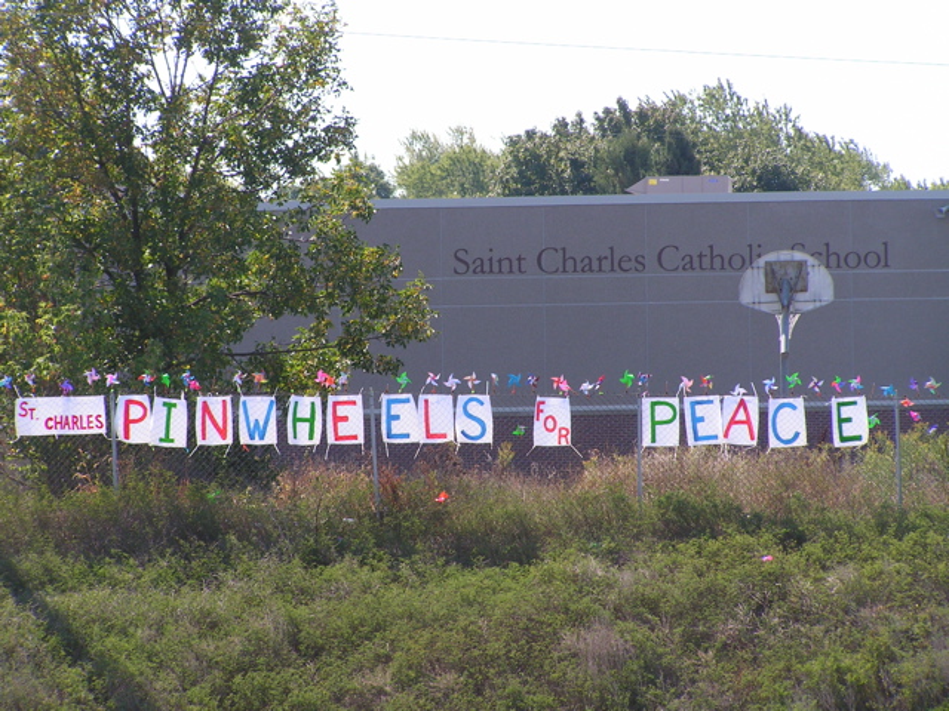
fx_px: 7101
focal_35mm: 259
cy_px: 356
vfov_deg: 5.7
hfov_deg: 7.6
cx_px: 474
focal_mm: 43
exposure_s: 1/320
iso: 50
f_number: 4
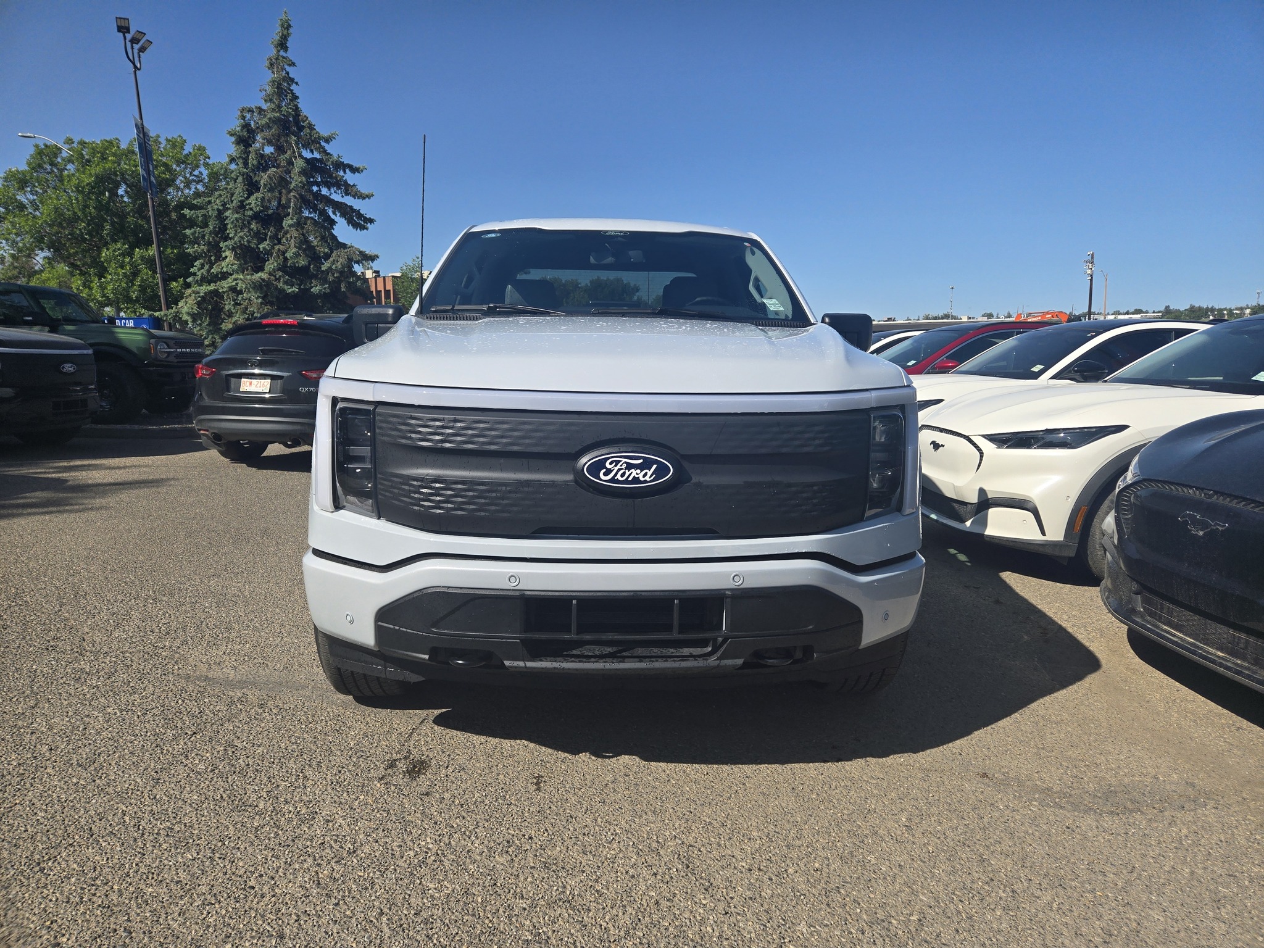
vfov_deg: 58.9
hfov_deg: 73.9
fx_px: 840
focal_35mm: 23
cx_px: 632
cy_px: 474
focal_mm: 5.4
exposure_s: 1/2105
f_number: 1.8
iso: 25
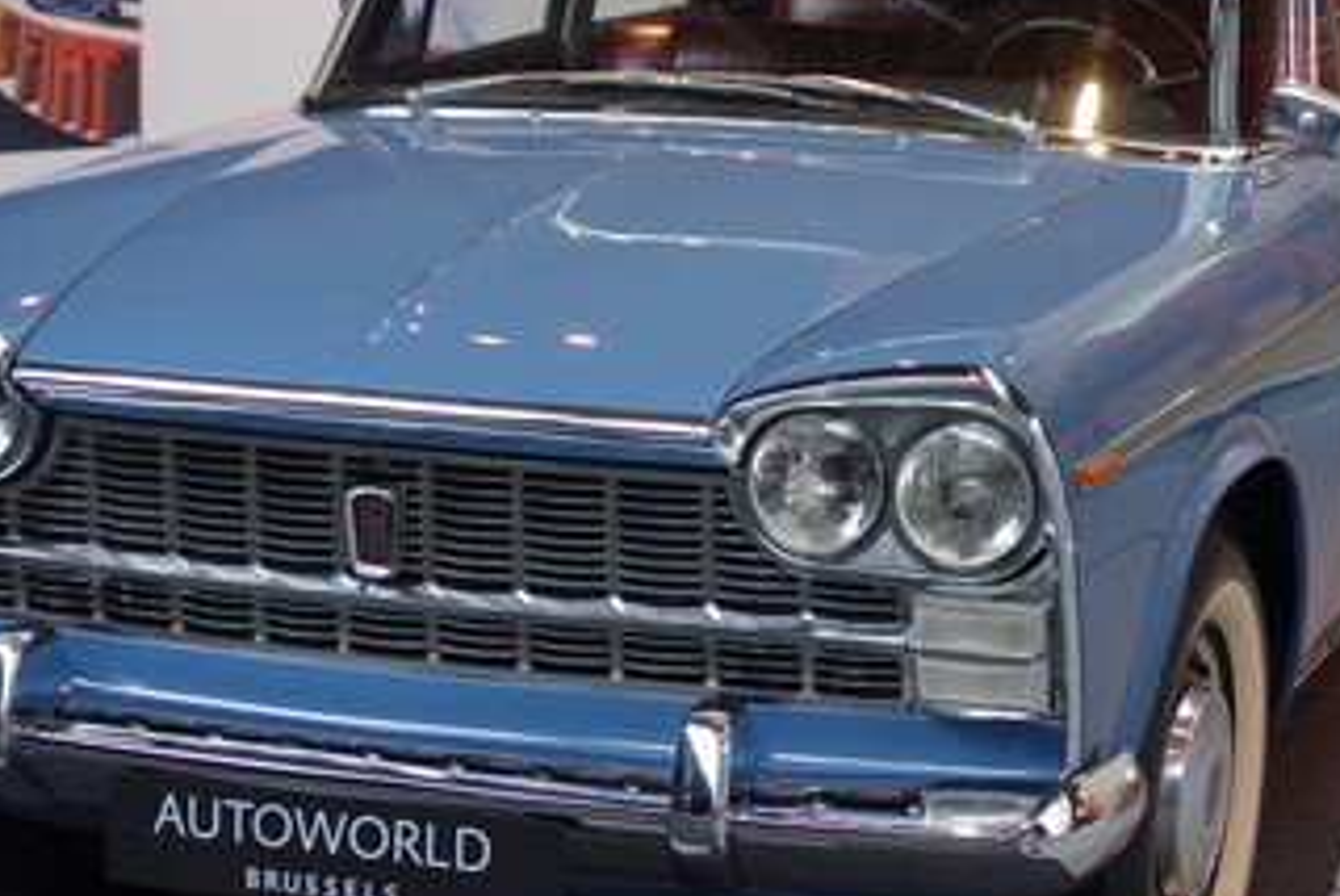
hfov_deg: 19.8
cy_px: 318
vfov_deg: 13.3
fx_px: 3837
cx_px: 775
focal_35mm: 103
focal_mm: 20.41
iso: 125
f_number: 3.5
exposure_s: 1/80
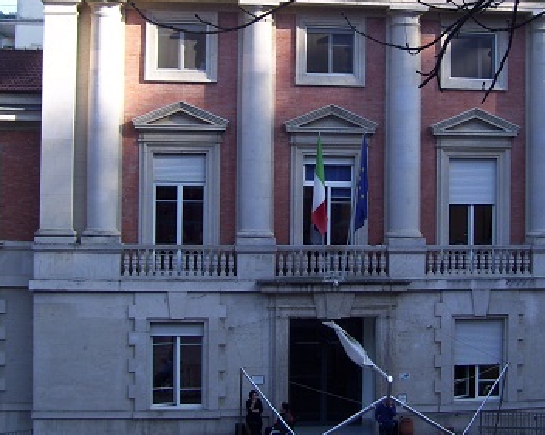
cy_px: 152
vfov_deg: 25.3
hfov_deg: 31.4
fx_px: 967
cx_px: 333
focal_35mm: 60
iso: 80
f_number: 2.7
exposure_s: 1/400
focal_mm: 6
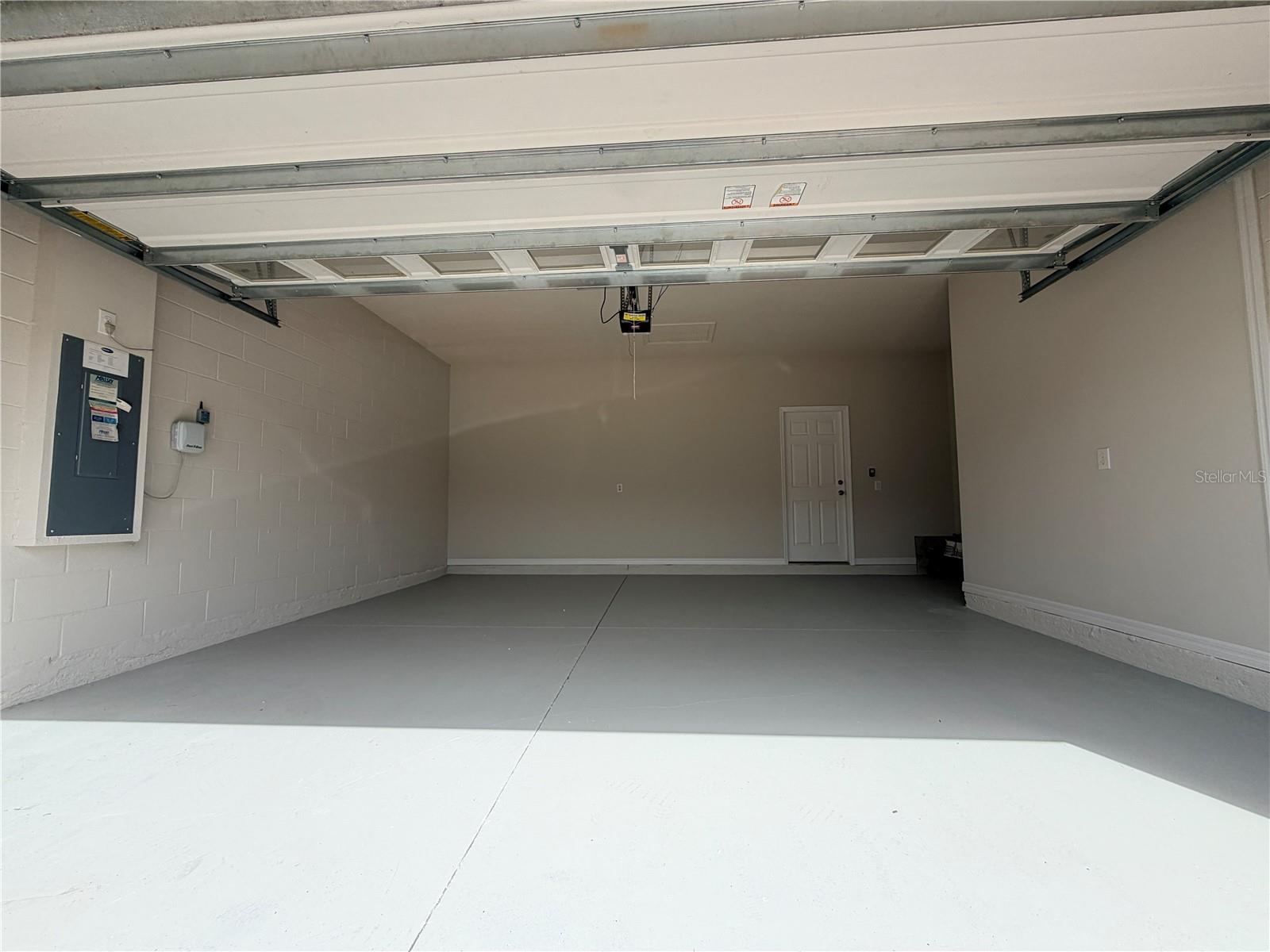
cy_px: 476
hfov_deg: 102.1
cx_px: 635
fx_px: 514
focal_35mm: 14
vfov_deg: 85.7
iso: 25
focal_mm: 2.22
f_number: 2.2
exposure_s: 1/770
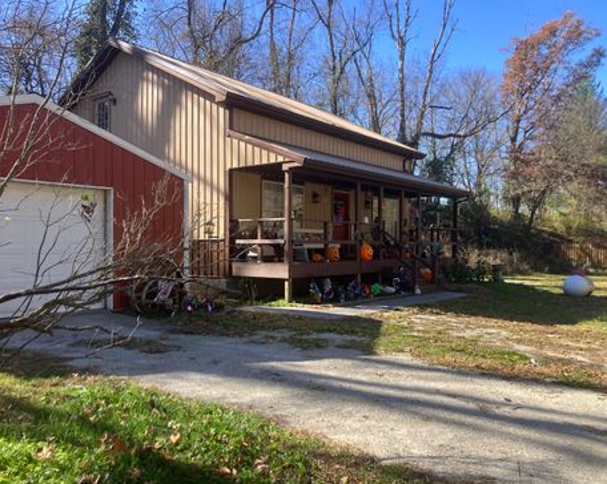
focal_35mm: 30
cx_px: 288
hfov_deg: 58.8
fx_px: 538
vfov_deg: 48.4
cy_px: 247
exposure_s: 1/511
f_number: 1.8
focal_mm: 3.99
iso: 32
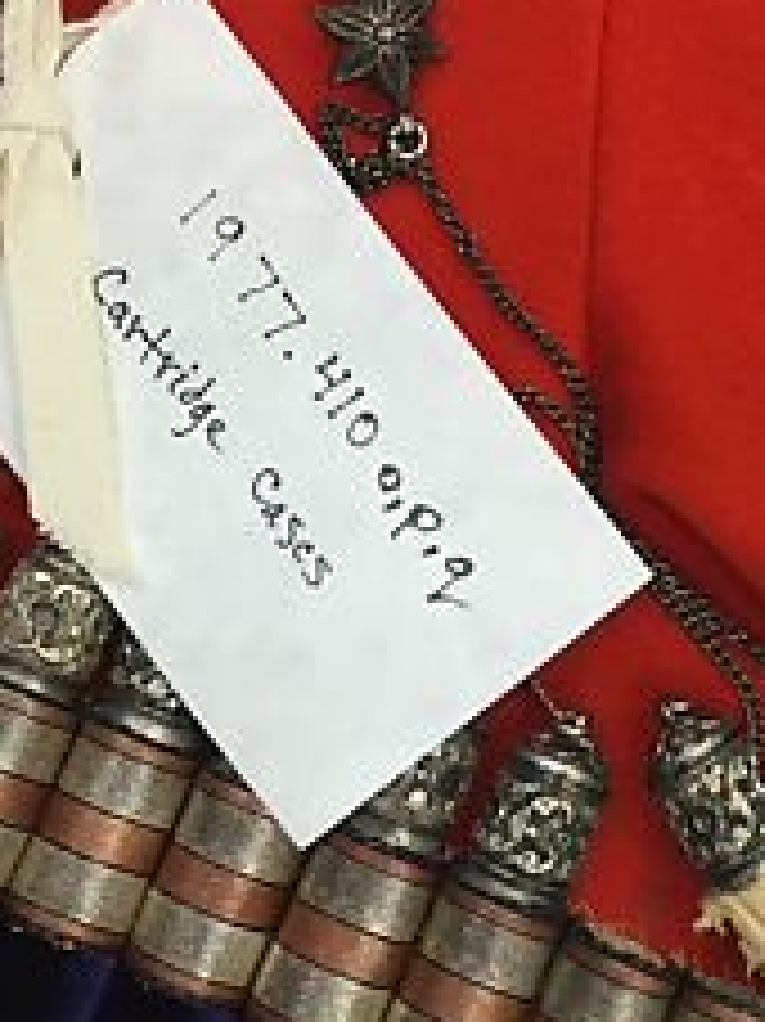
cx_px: 572
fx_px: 2418
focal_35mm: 82
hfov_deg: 17.9
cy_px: 527
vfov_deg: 23.8
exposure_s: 1/30
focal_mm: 3.3
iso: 25
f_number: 2.4
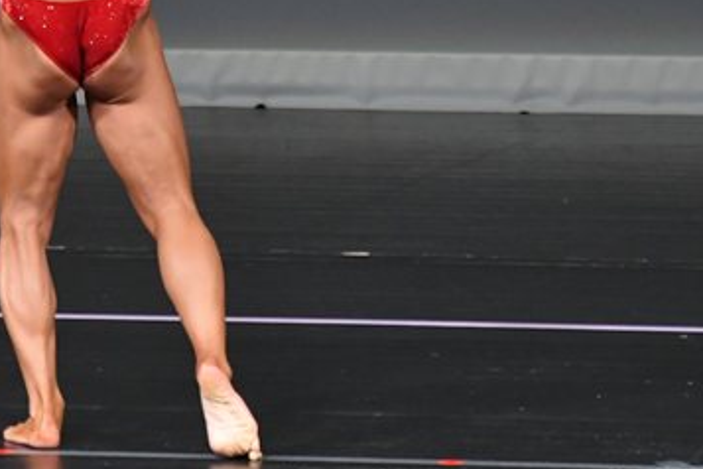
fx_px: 15875
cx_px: 127
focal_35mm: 813
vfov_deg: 1.7
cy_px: 55
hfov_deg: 2.5
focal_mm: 250
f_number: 5.6
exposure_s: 1/400
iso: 4000
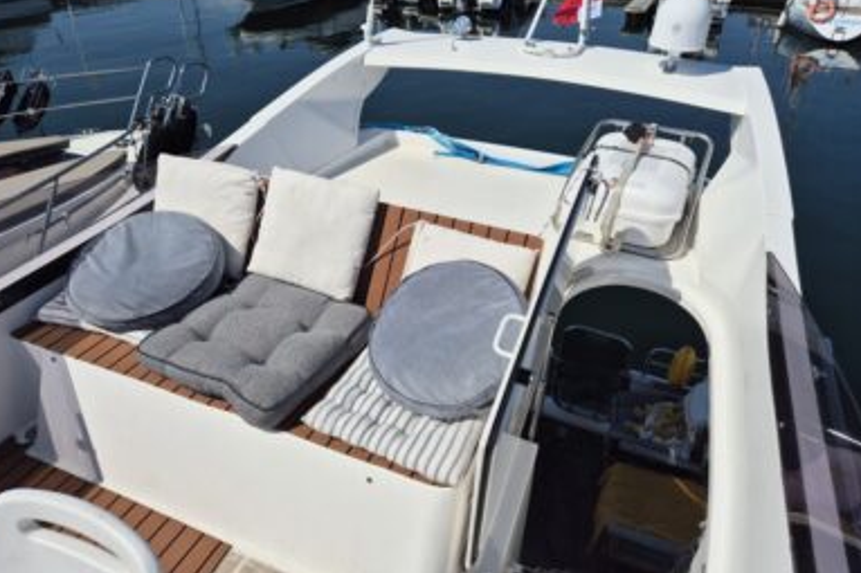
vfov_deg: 51.2
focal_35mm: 25
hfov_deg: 71.5
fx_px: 598
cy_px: 265
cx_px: 420
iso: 25
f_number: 1.8
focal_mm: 5.4
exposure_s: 1/5248
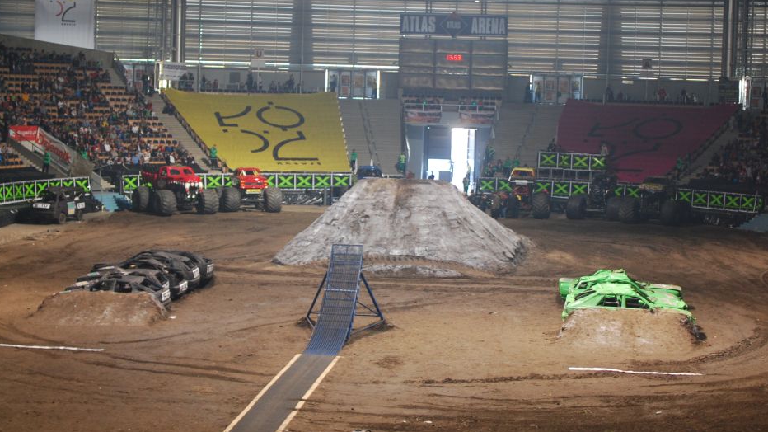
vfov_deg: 17.6
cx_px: 407
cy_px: 196
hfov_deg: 30.7
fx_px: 1398
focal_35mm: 69
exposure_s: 1/40
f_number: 1.8
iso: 400
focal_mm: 35
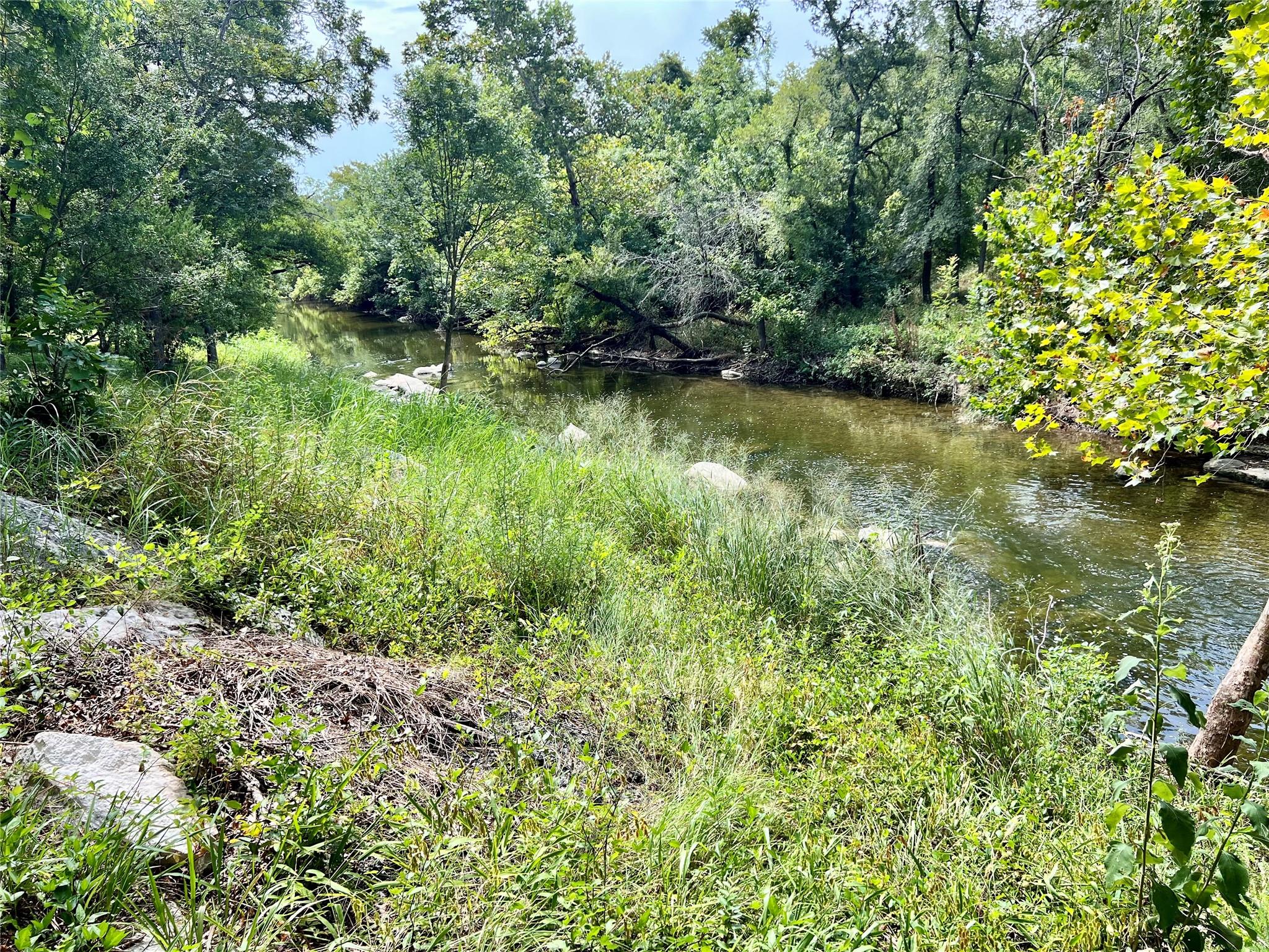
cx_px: 634
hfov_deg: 67.3
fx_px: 953
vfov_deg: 53.1
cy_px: 476
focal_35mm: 26
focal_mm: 5.7
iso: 50
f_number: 1.5
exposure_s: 1/1135
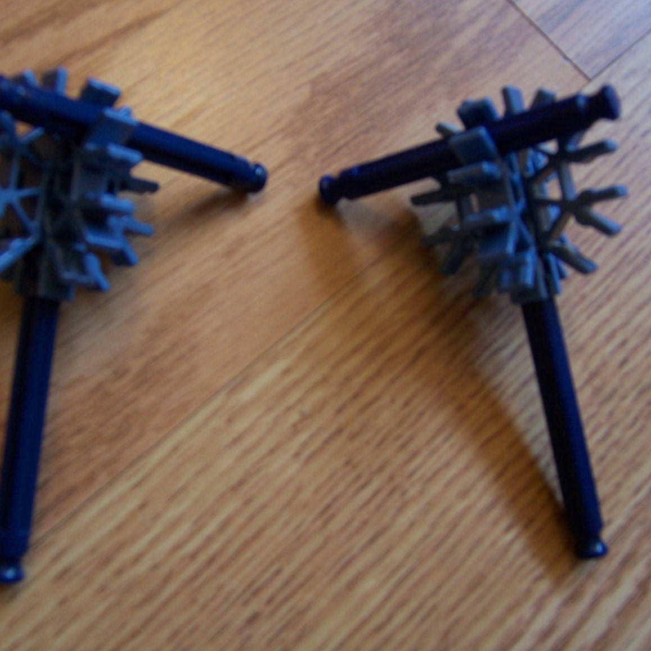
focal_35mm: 39
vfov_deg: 42.8
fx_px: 830
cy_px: 325
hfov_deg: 42.7
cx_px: 283
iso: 140
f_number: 3.4
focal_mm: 5.5
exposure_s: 1/20
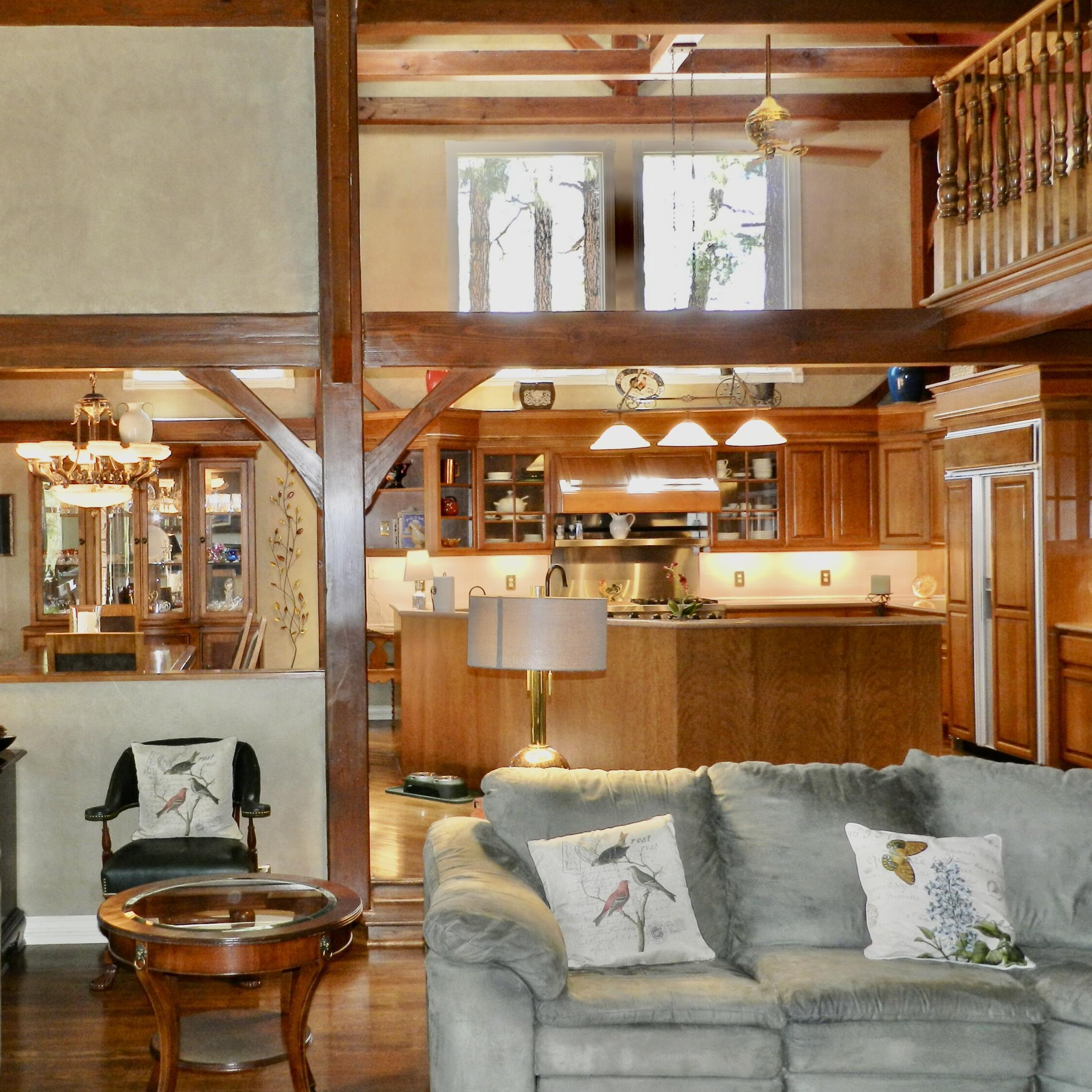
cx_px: 364
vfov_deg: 43.9
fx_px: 1356
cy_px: 544
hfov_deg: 43.3
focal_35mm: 38
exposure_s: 1/30
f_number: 3.7
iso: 220
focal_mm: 5.6
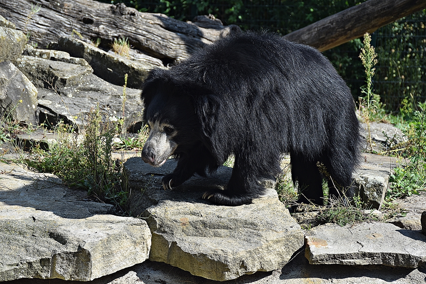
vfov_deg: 11.3
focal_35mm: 121
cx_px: 212
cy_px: 142
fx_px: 1432
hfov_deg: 16.9
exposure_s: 1/500
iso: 200
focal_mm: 80
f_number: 5.6
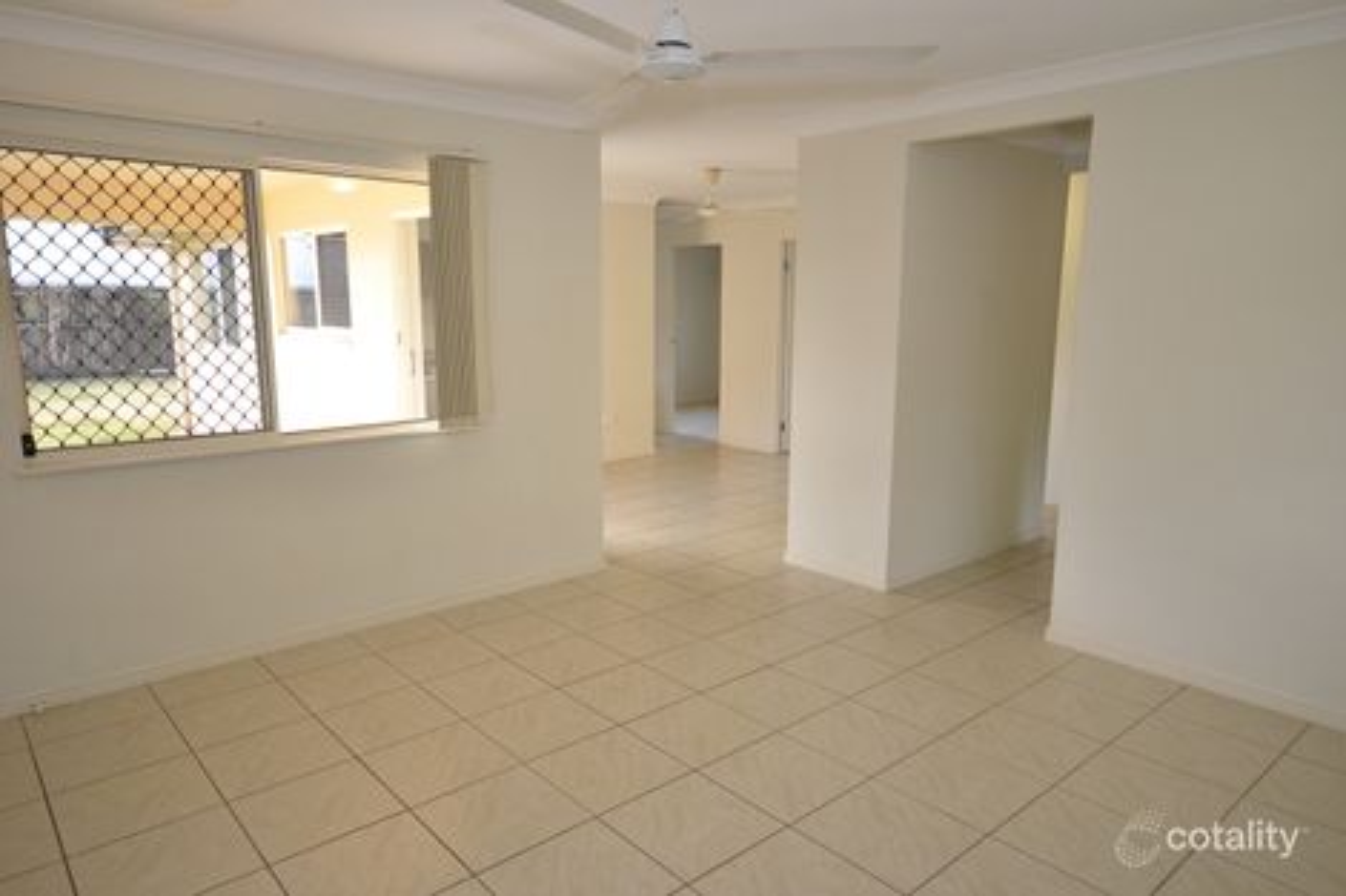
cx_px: 673
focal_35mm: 24
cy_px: 448
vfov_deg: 53.1
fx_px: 897
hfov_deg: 73.8
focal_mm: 16
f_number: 5
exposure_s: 1/60
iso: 500
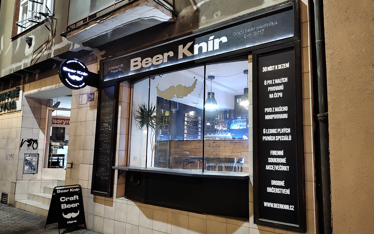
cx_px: 185
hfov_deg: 72.5
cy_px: 123
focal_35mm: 25
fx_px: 255
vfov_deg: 49.3
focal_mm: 5.56
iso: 3200
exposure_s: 1/25
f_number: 1.8
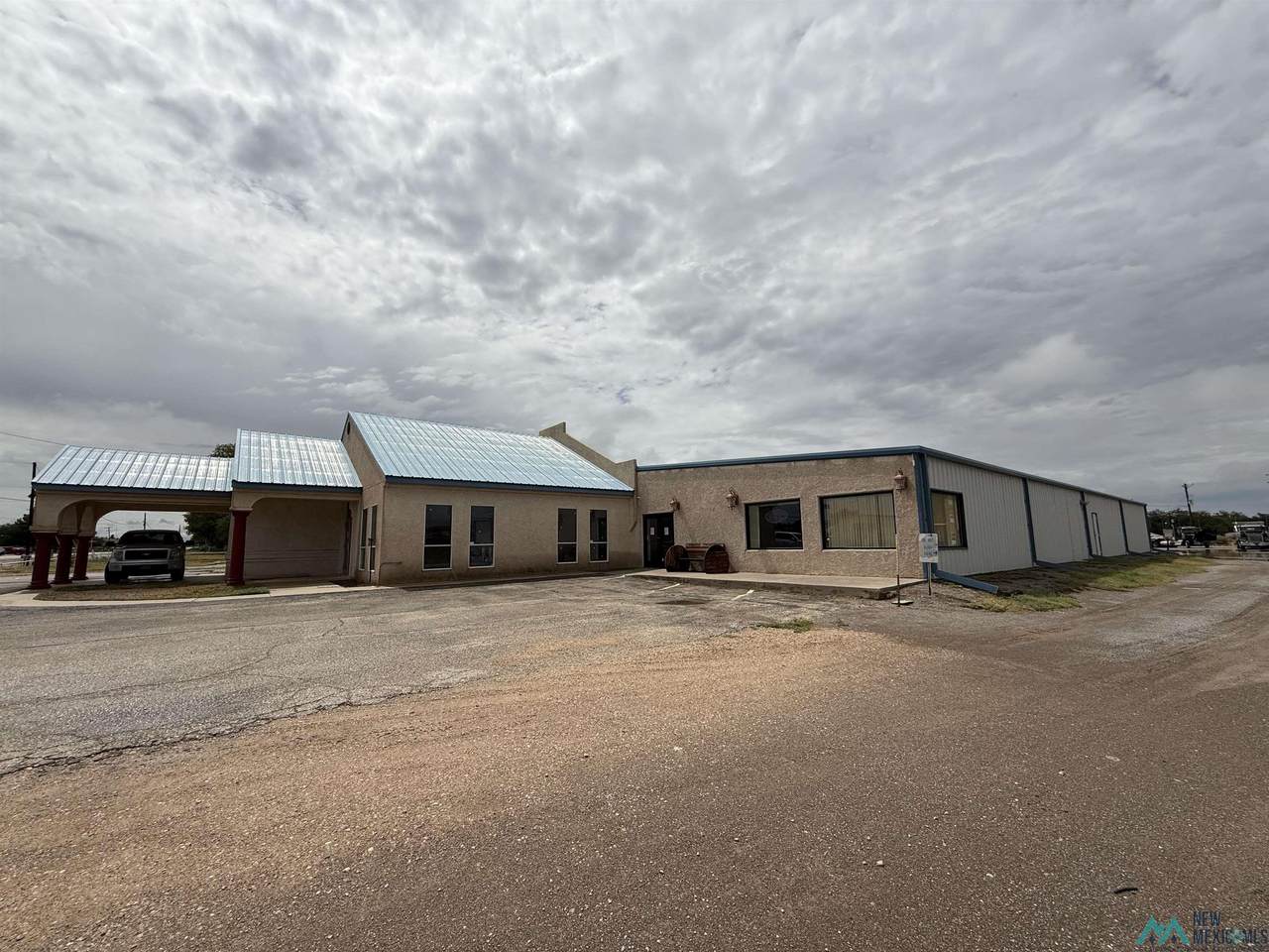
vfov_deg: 85.7
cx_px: 634
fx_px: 513
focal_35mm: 14
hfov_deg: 102.1
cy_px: 476
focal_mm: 2.22
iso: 40
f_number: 2.2
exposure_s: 1/8696
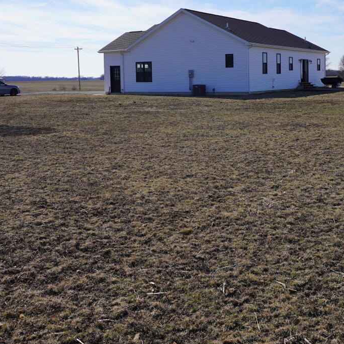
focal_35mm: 45
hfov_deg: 37.3
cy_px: 107
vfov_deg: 37.0
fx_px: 506
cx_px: 216
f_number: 5
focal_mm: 16
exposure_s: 1/1000
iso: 100
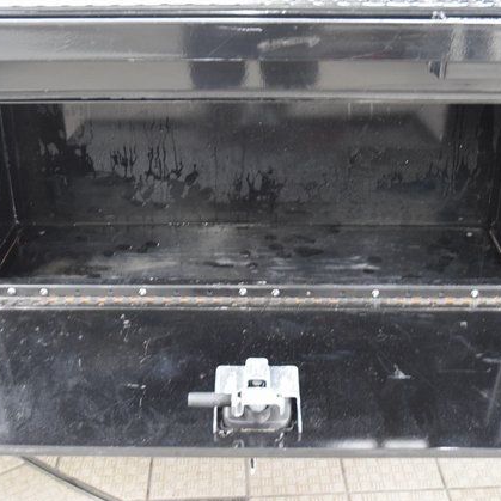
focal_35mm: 49
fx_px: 797
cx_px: 257
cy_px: 253
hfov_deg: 34.9
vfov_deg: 34.9
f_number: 3.8
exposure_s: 1/10
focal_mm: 25
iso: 3200
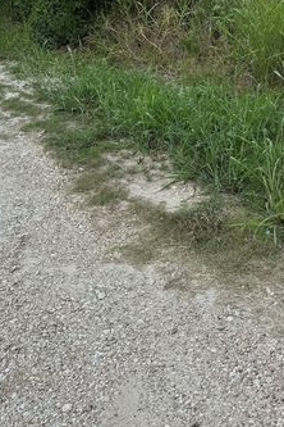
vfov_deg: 35.8
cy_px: 1
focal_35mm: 50
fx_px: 592
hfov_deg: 26.9
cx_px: 180
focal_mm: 6.76
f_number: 1.78
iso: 80
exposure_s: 1/4608
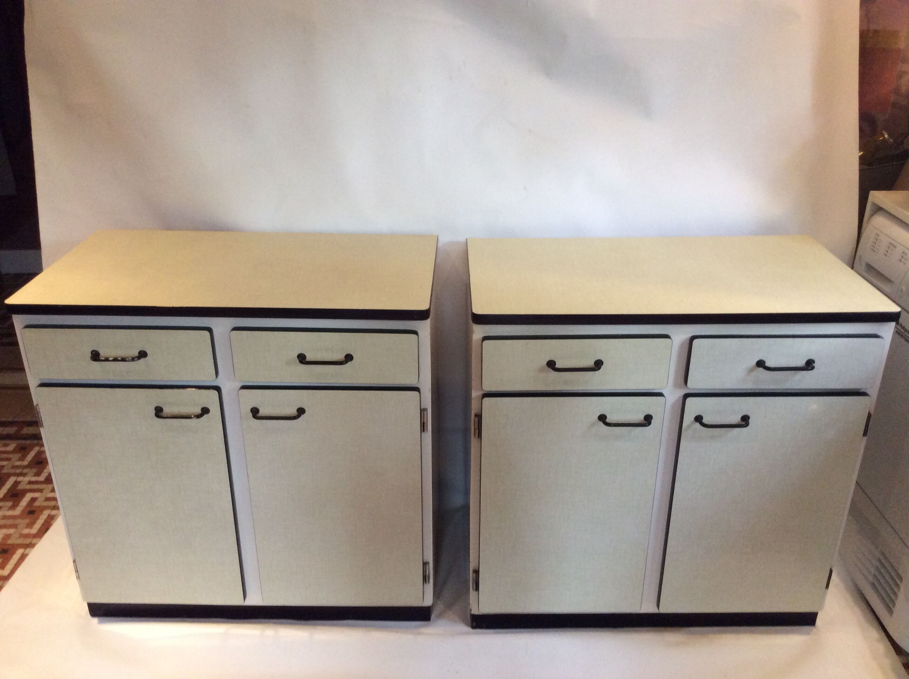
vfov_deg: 44.1
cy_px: 340
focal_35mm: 32
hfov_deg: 56.9
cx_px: 454
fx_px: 839
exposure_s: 1/25
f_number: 2.4
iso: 125
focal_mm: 3.3
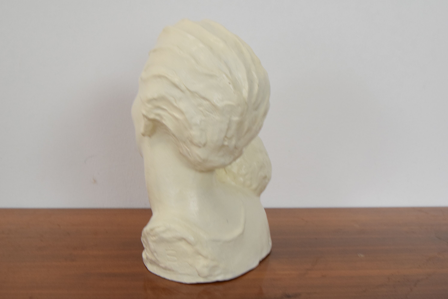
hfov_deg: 42.3
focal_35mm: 46
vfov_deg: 29.0
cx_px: 224
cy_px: 150
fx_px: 579
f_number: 7.1
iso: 1600
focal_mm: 31
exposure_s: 1/200
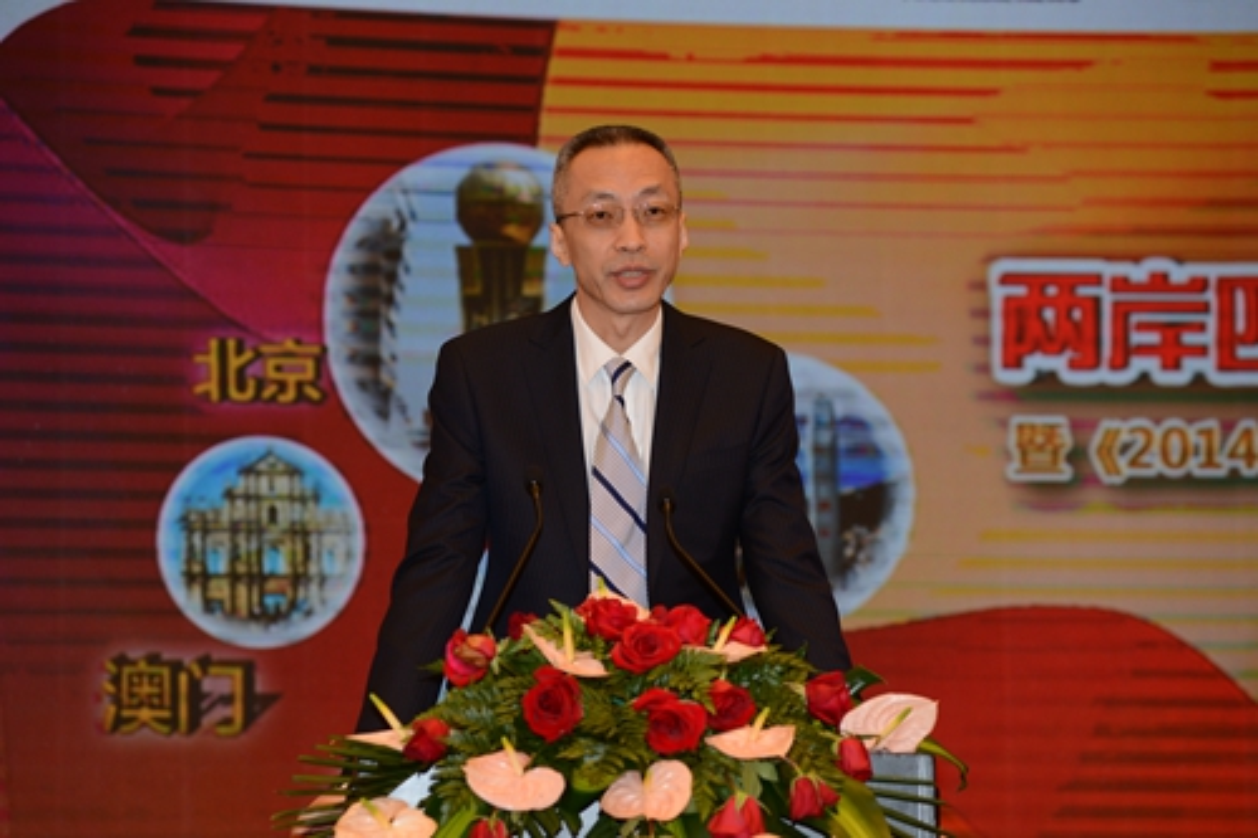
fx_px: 4716
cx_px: 629
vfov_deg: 10.2
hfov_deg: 15.2
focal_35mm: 135
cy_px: 419
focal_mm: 135
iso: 640
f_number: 4.5
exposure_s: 1/200
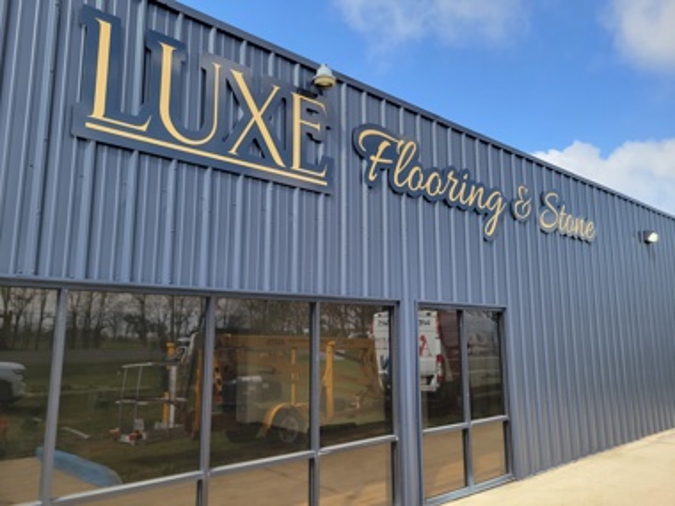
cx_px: 338
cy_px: 253
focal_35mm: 26
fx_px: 507
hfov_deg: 67.3
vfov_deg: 53.1
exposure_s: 1/924
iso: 40
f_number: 1.8
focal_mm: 5.4
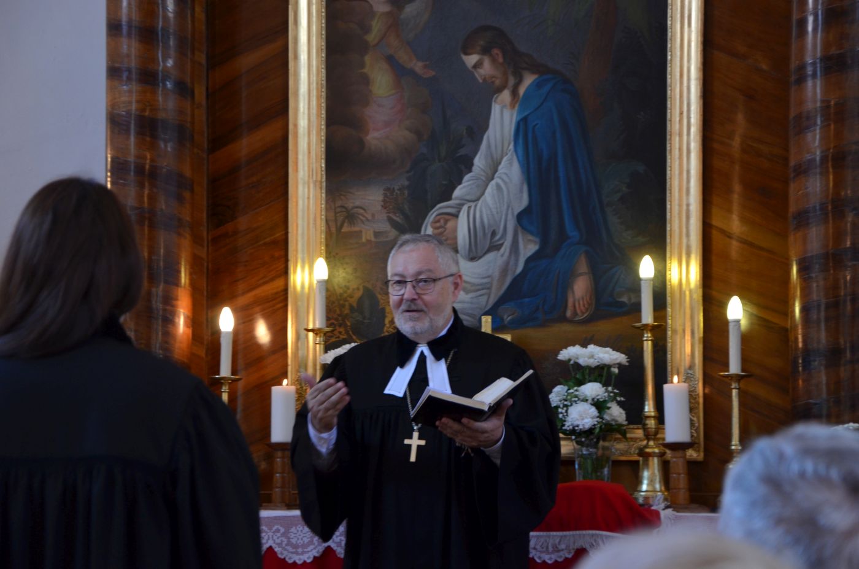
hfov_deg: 18.2
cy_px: 284
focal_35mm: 112
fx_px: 2679
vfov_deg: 12.1
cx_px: 430
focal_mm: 75
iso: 400
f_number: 5.3
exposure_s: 1/50
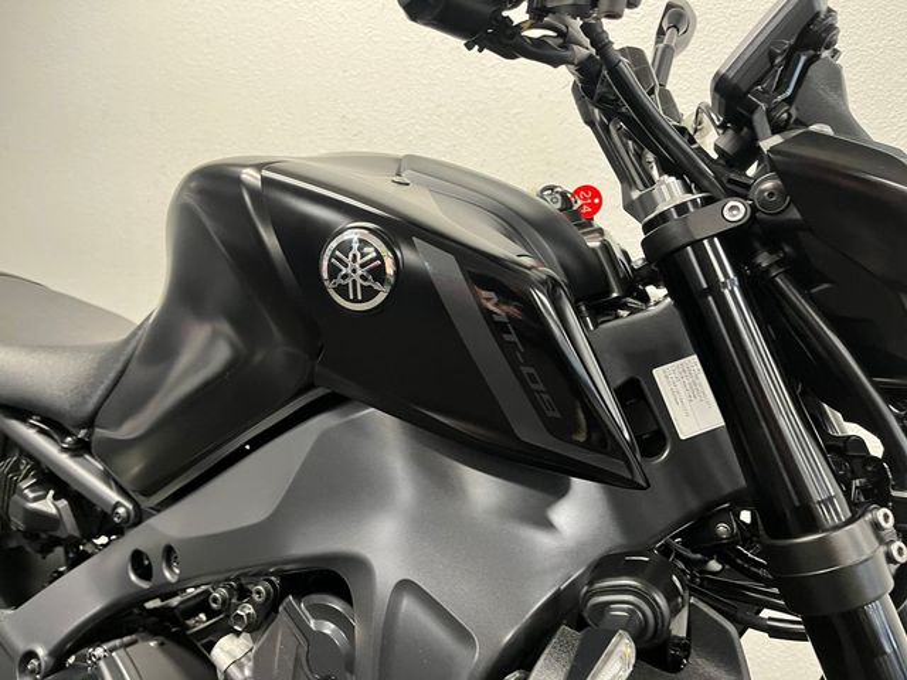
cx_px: 454
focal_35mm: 26
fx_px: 681
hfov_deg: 67.3
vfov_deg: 53.1
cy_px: 340
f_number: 1.6
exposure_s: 1/50
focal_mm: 5.1
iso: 250
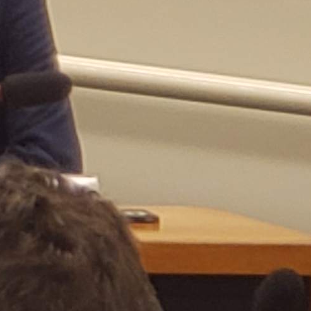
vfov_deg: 4.6
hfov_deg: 4.4
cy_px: -209
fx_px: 3822
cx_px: -801
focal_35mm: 376
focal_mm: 6
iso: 40
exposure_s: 1/30
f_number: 2.4
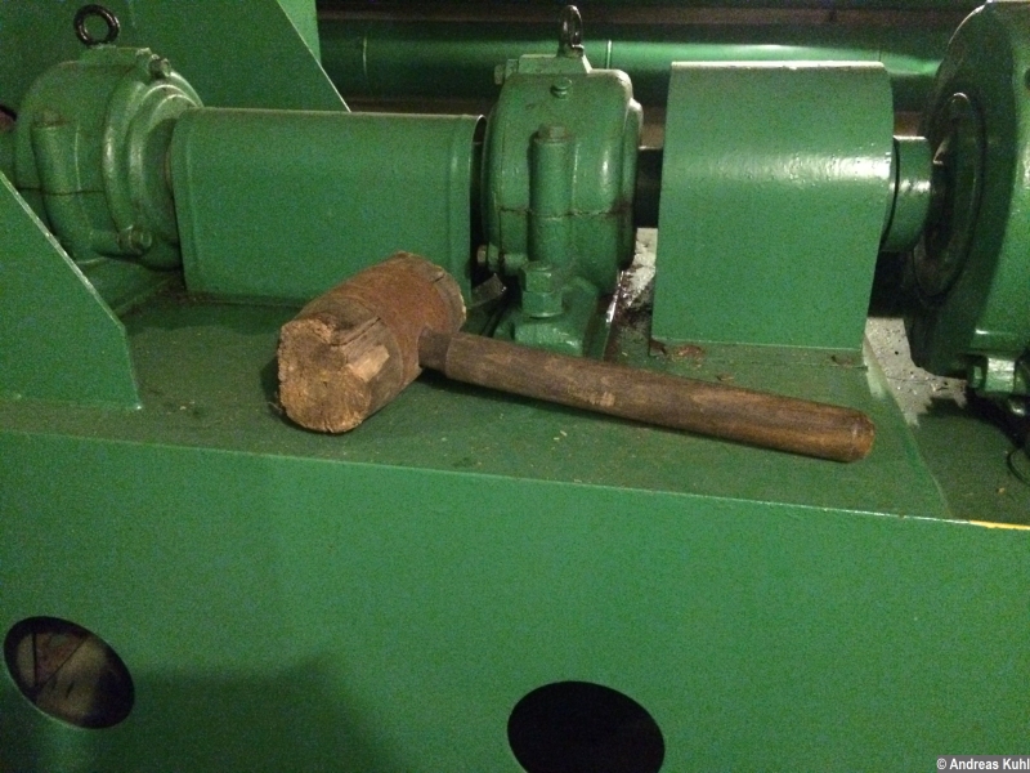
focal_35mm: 29
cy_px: 386
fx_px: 863
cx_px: 515
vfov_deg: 48.2
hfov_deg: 61.7
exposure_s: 1/15
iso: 1250
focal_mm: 4.15
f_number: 2.2
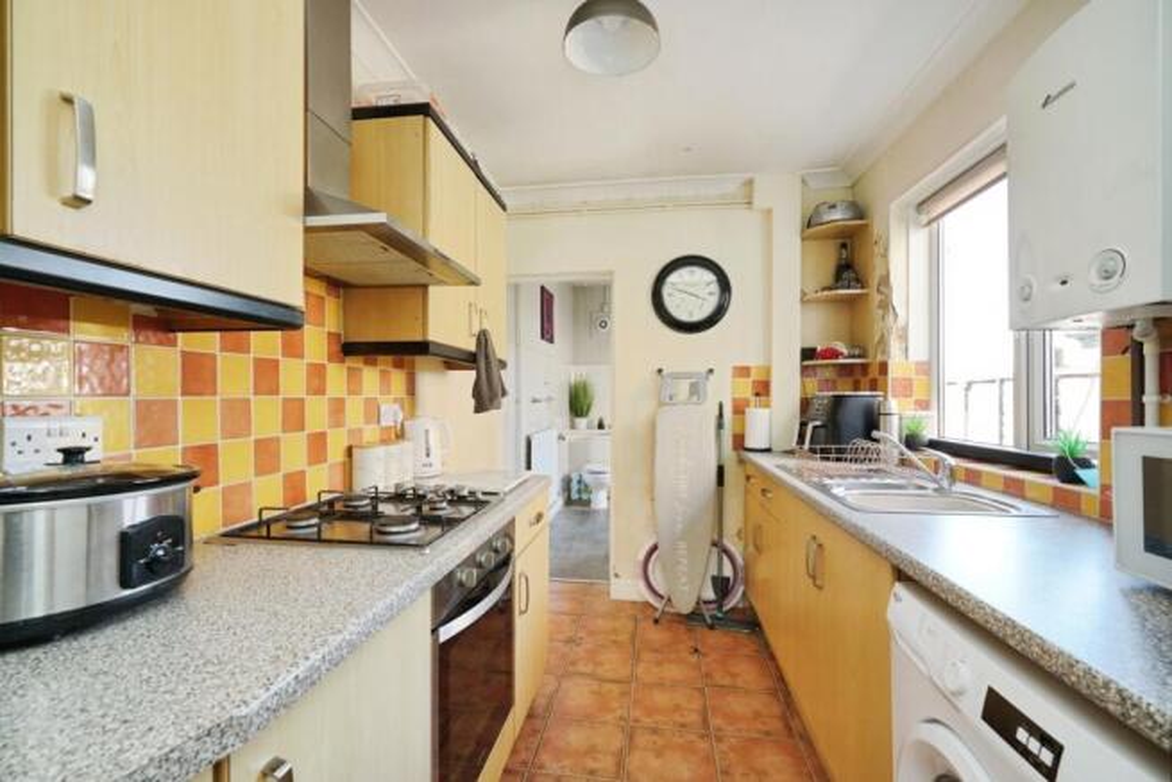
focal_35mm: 16
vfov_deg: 73.8
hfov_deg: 96.7
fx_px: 521
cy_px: 391
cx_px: 586
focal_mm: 16
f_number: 7.1
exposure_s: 1/60
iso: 2000
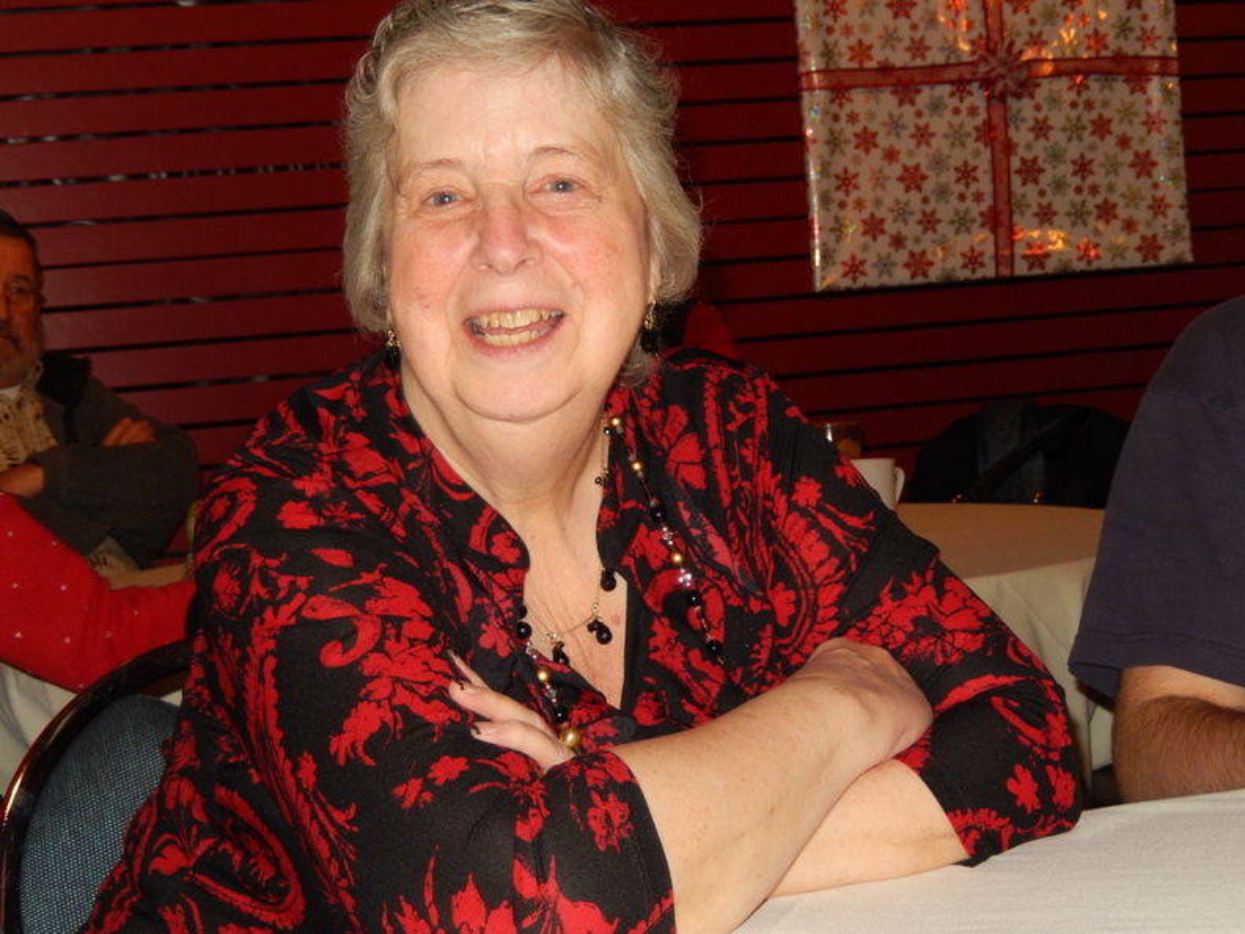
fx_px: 2626
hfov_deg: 26.7
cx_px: 622
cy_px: 467
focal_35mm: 73
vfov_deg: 20.2
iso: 280
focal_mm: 13.1
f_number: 4.9
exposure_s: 1/30
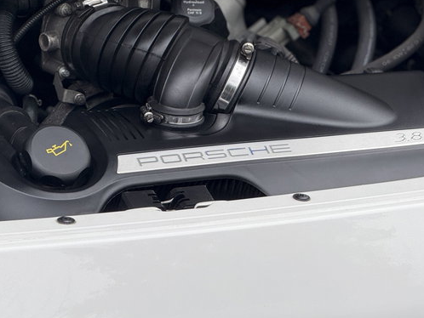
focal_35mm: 185
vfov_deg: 8.0
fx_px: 2267
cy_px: 96
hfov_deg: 10.7
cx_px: 121
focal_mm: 15.66
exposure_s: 1/99
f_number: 2.8
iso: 80
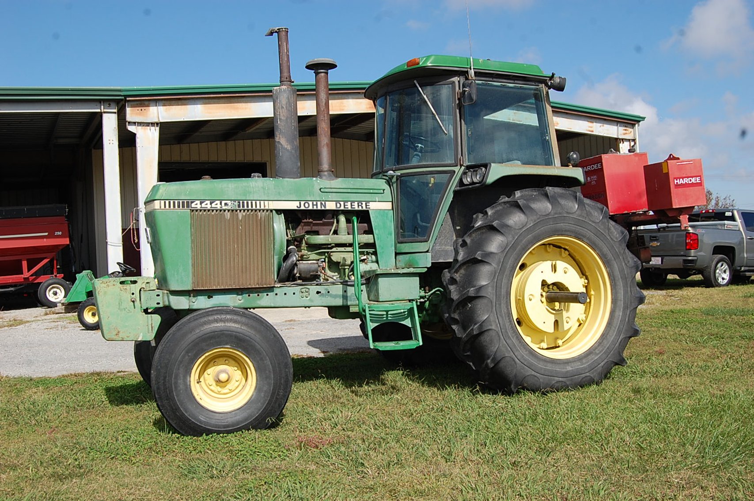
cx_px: 377
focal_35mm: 34
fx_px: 722
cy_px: 250
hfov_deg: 55.1
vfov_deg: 38.3
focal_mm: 23
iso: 200
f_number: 9
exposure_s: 1/320
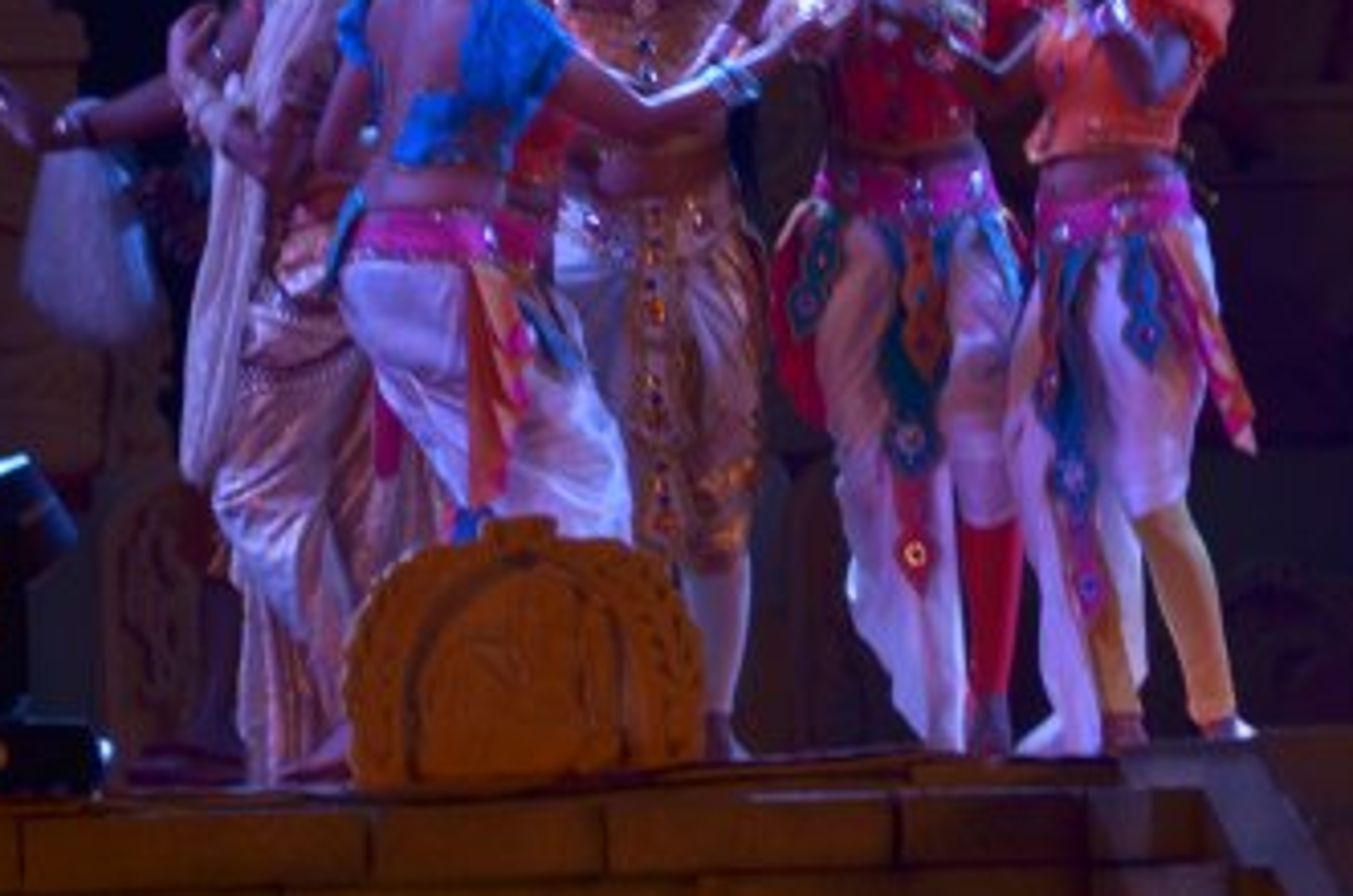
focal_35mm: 461
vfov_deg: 3.0
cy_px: 132
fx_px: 17293
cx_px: 713
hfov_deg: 4.5
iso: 320
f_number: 5.6
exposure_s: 1/100
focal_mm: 170
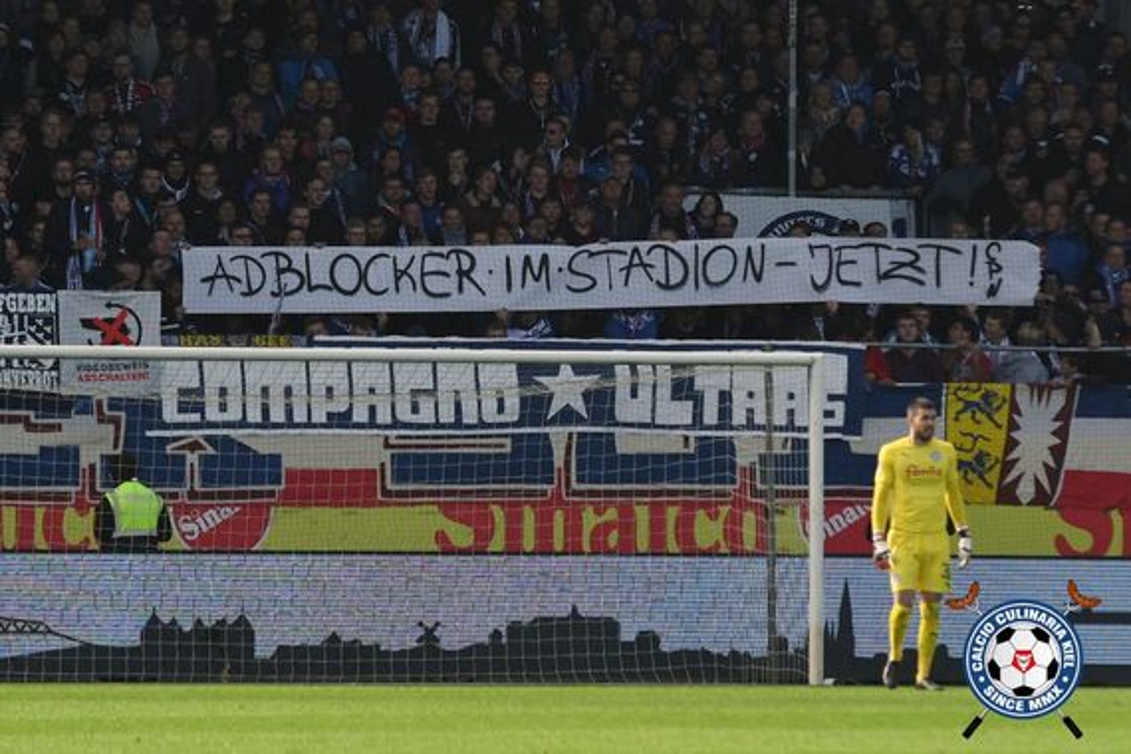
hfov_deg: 6.9
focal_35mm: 300
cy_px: 377
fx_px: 9424
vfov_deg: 4.6
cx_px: 566
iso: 800
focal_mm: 200
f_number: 6.3
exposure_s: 1/2000
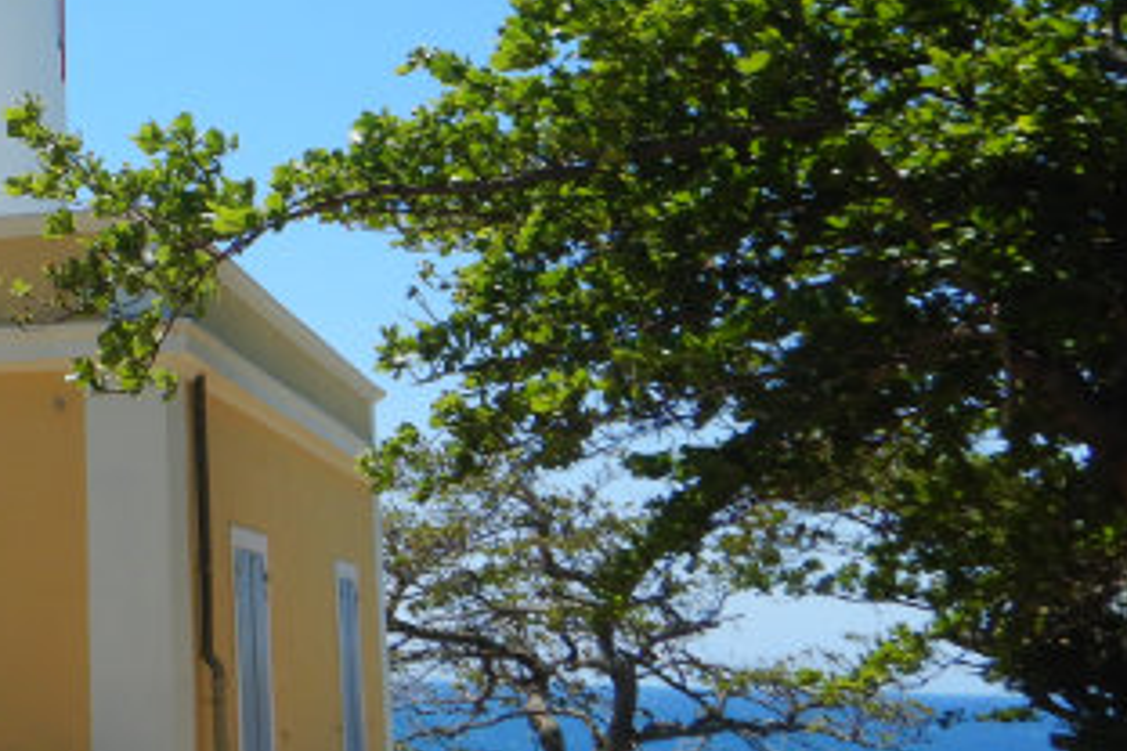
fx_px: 2003
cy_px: 130
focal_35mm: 64
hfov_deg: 27.9
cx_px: -195
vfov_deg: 20.9
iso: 125
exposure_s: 1/800
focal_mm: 4.3
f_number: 4.1
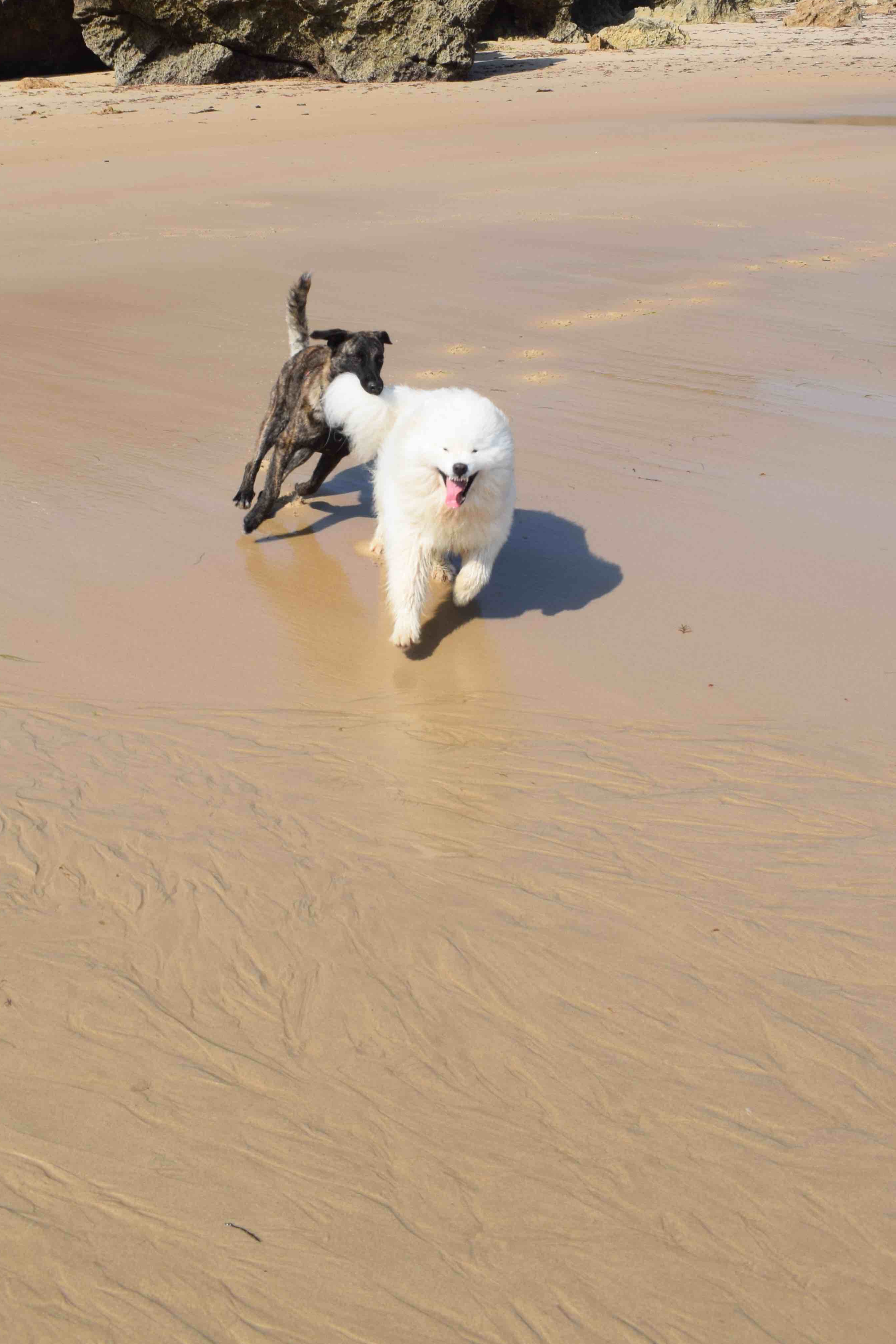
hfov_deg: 33.3
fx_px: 1493
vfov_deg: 47.6
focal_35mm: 40
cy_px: 435
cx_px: 373
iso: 200
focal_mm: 18
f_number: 10
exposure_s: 1/400
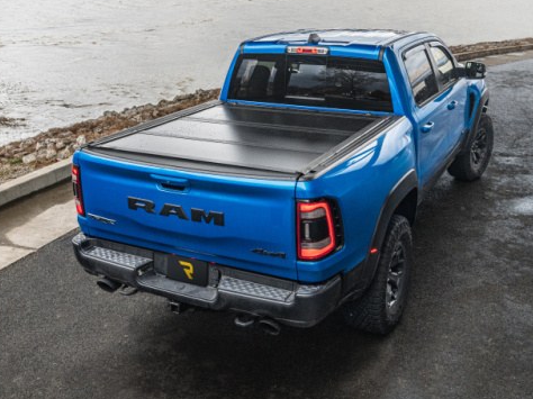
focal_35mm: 39
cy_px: 148
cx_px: 290
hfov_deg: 47.8
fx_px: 600
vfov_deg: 36.6
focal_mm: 24
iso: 800
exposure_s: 1/250
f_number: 6.3
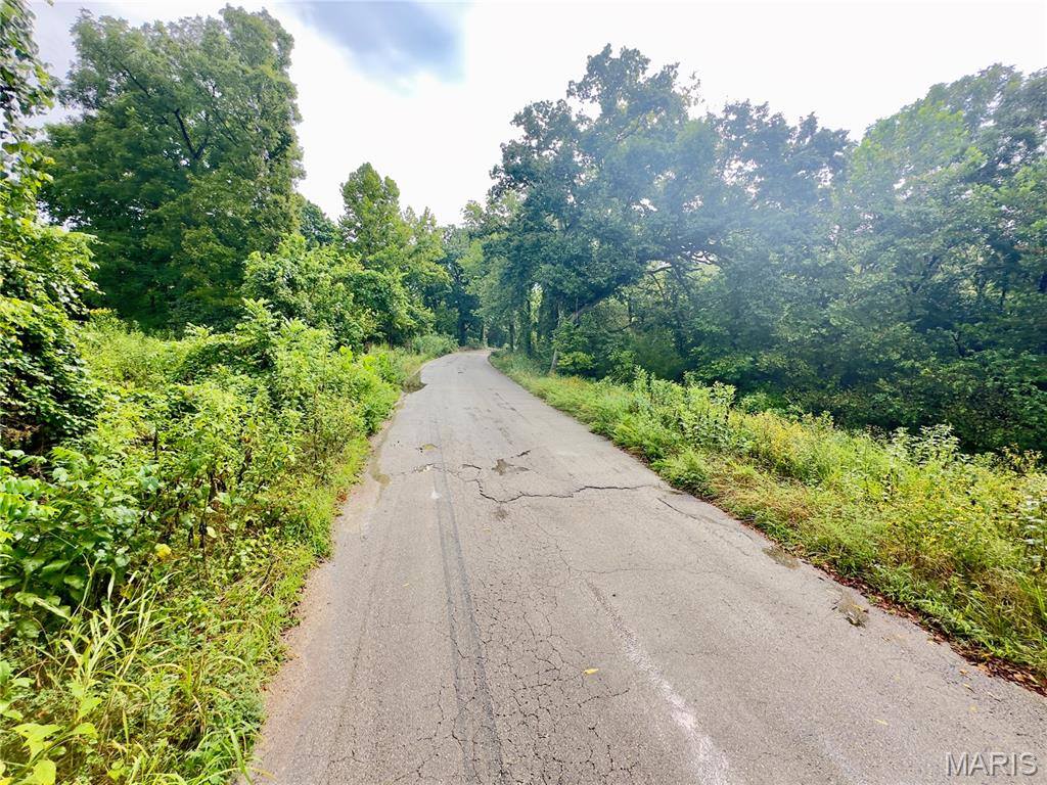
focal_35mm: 14
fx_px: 423
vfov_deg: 85.7
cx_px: 524
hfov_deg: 102.1
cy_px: 392
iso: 40
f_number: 2.2
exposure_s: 1/186
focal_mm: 2.22
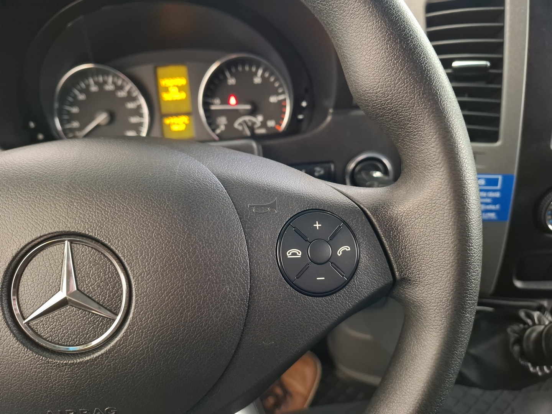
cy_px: 207
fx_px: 367
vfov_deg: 58.9
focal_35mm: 23
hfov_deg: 73.9
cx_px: 276
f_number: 1.8
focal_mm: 5.54
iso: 500
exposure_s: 1/25
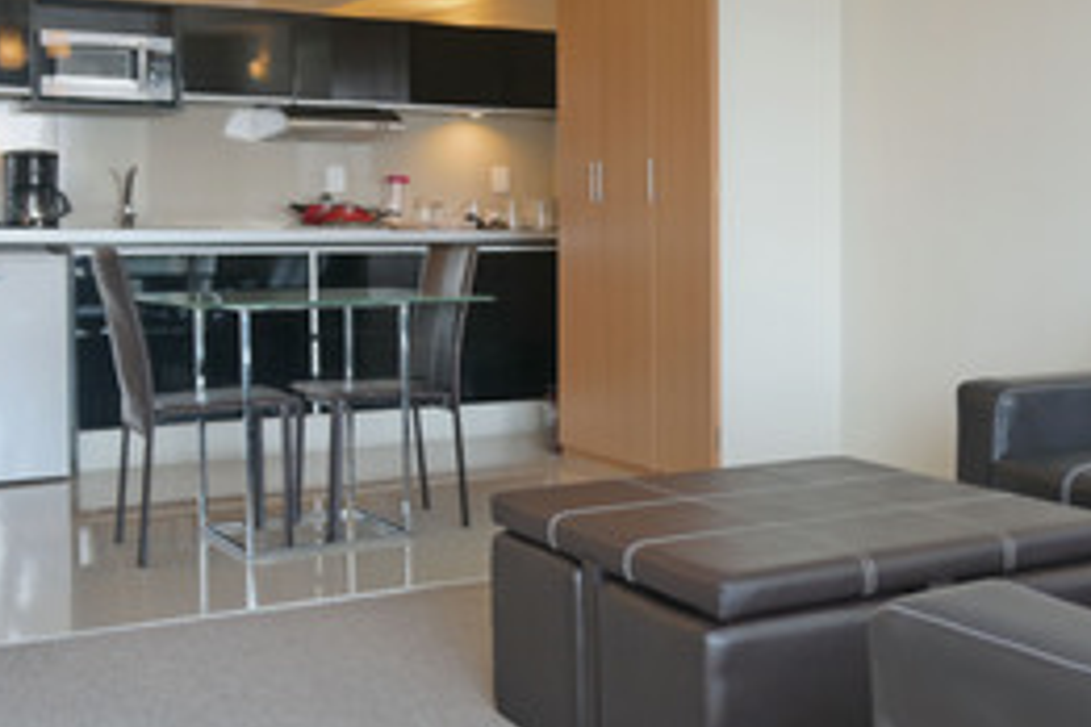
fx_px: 1394
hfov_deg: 42.1
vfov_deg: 29.2
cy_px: 349
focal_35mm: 46
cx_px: 744
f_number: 3.5
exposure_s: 1/60
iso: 400
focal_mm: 20
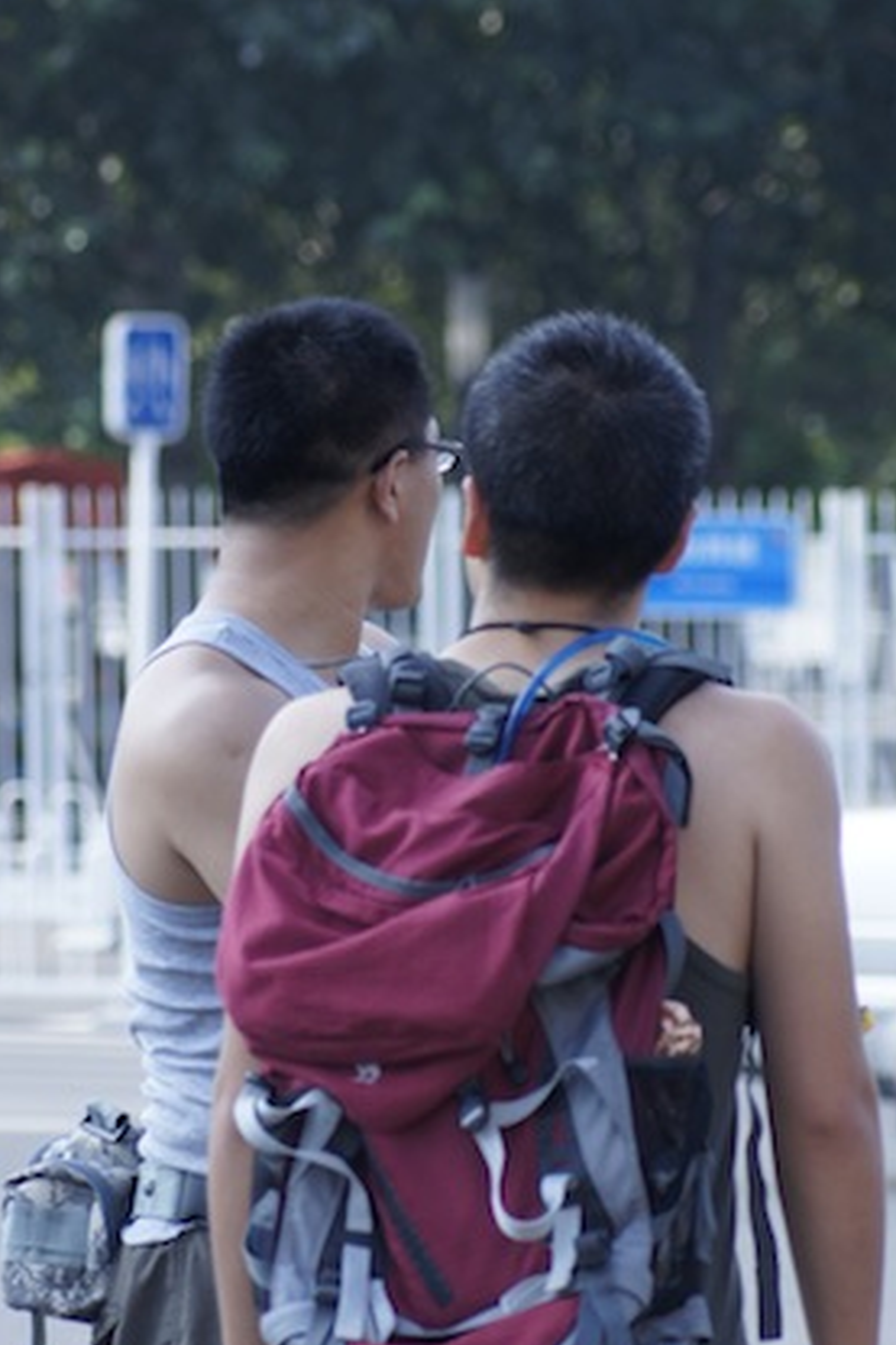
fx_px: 12927
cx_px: 474
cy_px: 760
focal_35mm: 346
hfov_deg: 4.0
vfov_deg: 6.0
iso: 200
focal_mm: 160
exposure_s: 1/250
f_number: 6.3
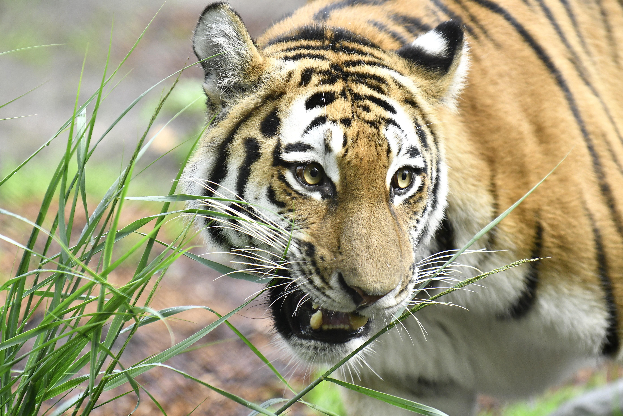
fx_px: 5191
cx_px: 312
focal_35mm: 300
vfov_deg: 4.6
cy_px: 208
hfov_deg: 6.9
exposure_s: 1/640
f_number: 3.2
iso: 1250
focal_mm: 200
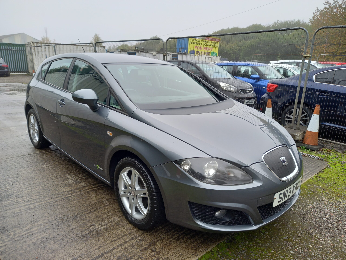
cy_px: 130
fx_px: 250
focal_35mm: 25
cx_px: 173
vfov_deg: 54.9
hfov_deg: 69.4
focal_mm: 4.6
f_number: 2
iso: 50
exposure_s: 1/120
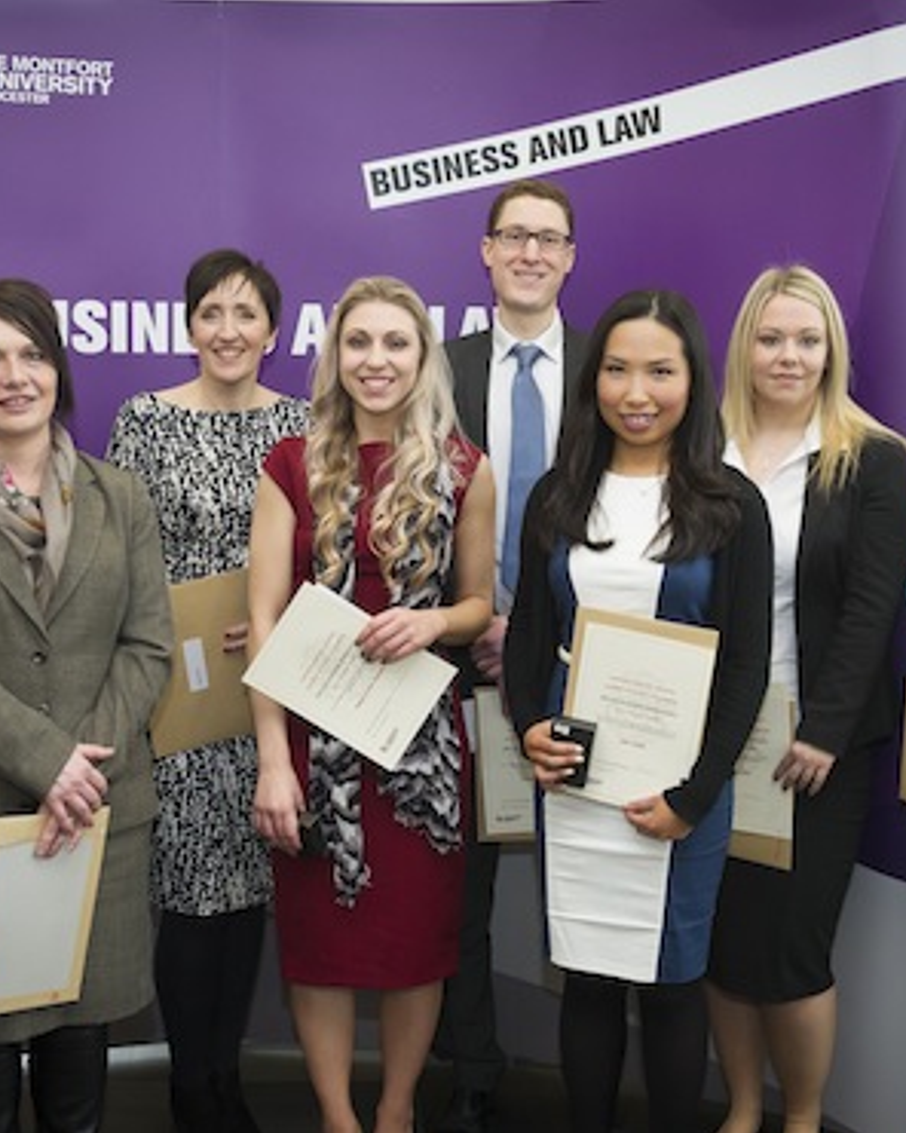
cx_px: 429
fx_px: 1810
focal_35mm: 54
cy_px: 568
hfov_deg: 28.1
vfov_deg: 34.7
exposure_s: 1/160
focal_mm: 38
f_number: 4.5
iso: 3200
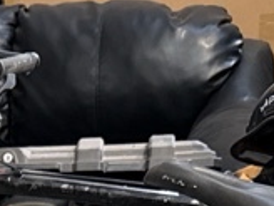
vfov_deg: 8.3
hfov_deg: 12.7
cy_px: 628
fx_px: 1187
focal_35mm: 150
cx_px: -90
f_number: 1.78
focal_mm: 6.76
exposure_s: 1/40
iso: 640
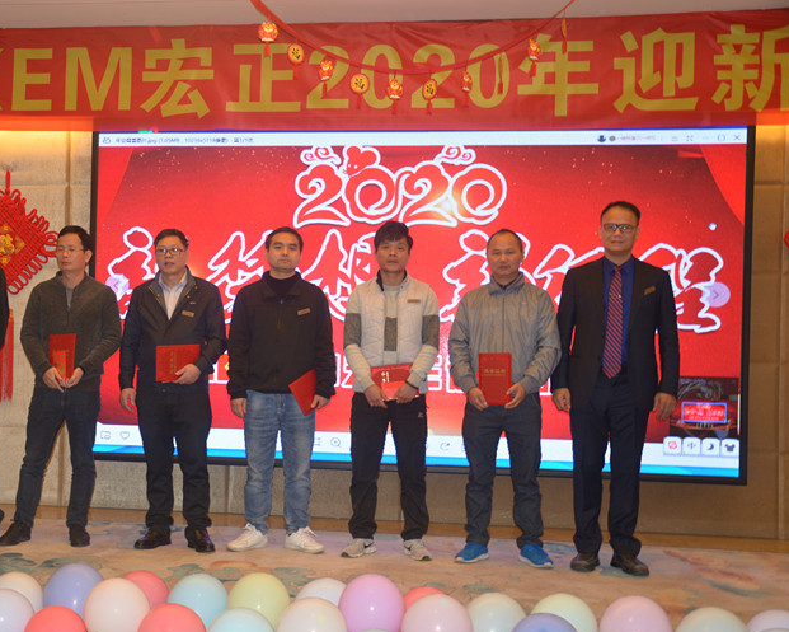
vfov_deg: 32.1
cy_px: 335
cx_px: 296
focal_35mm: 47
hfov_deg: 39.3
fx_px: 1098
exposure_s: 1/30
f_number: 4
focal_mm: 26
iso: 320
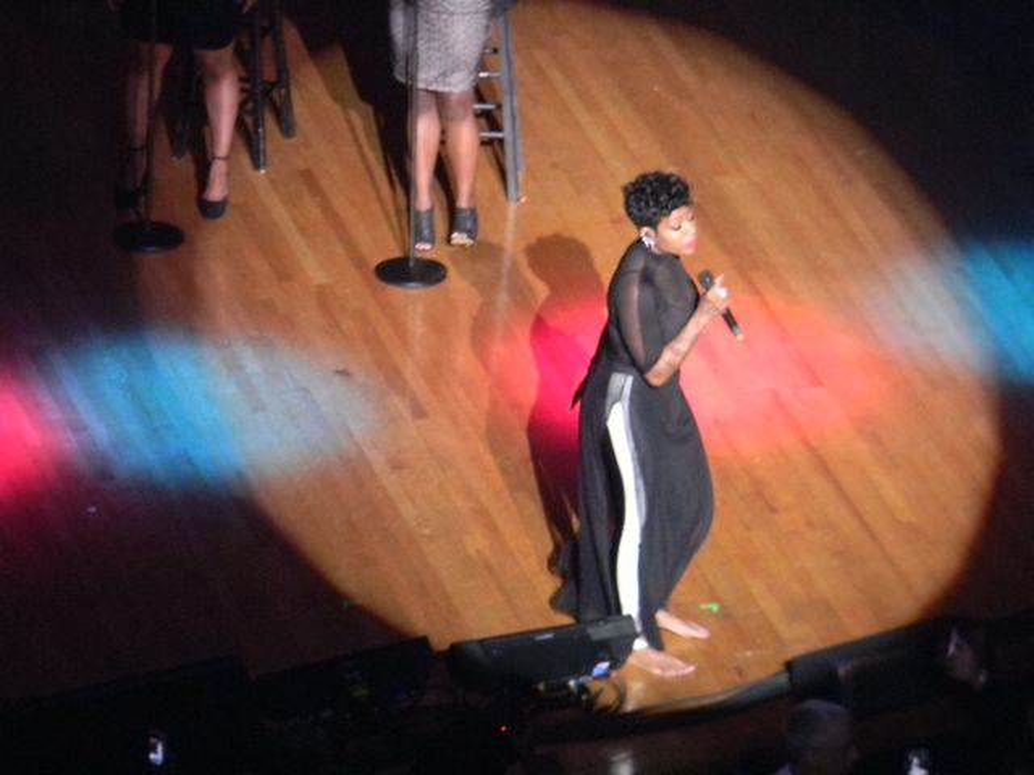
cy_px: 388
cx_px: 517
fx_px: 12366
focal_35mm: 414
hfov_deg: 4.8
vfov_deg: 3.6
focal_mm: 75
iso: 800
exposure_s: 1/60
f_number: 5.4
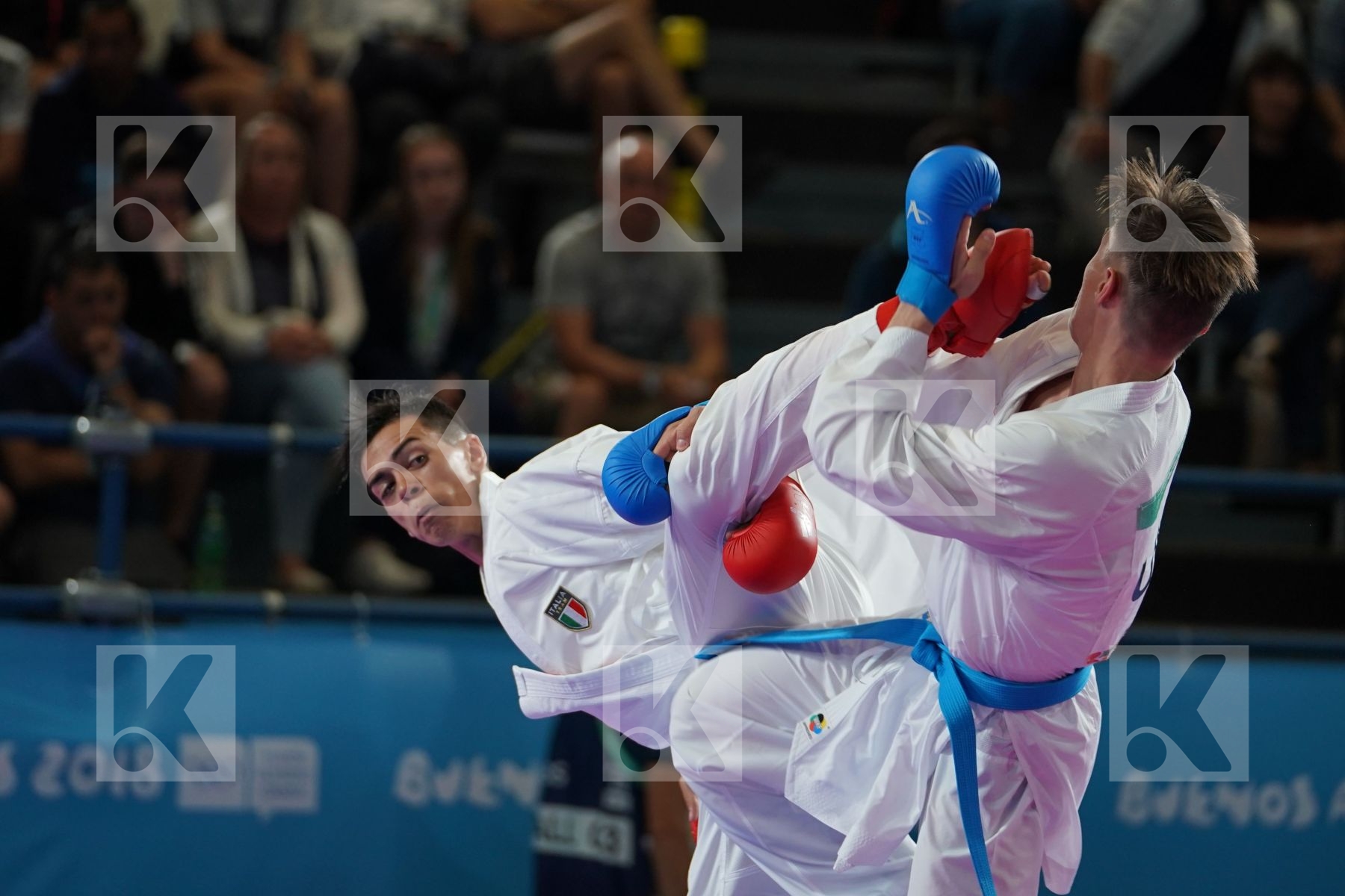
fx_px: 9750
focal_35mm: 261
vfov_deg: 5.3
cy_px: 448
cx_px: 672
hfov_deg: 7.9
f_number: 2.8
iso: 1000
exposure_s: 1/1000
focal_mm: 174
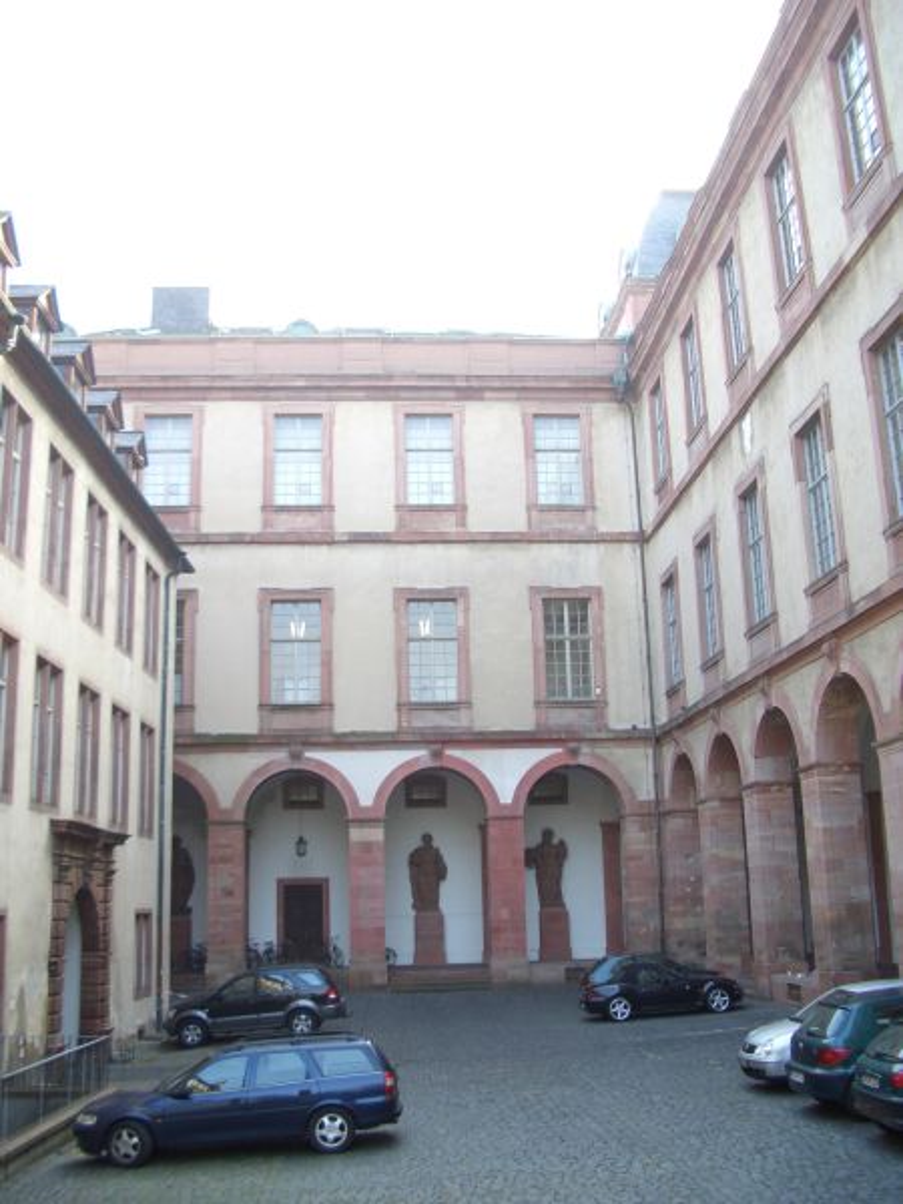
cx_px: 452
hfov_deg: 40.7
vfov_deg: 52.6
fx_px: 1217
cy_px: 602
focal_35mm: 35
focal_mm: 5.8
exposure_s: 1/80
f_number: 2.6
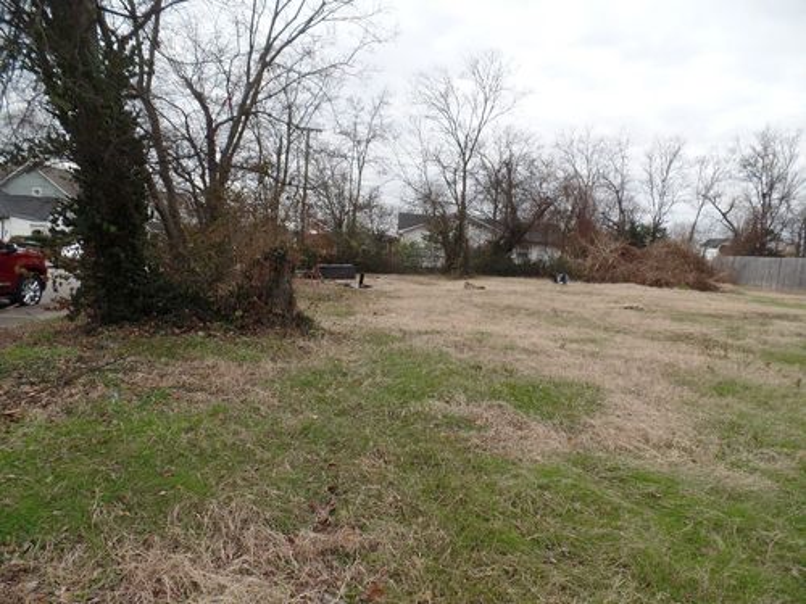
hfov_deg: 73.9
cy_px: 302
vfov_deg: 58.9
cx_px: 403
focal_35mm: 23
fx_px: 536
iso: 100
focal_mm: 4.1
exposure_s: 1/250
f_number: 3.5
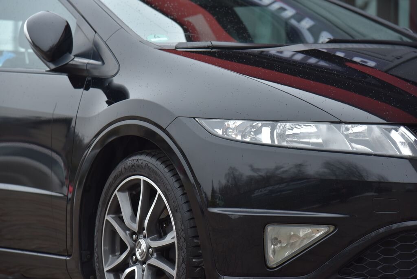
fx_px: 1391
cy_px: 140
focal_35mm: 120
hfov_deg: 17.1
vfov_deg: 11.4
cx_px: 208
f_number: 5
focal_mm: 120
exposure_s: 1/100
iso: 500
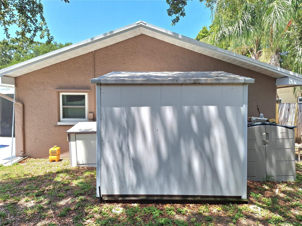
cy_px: 113
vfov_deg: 58.9
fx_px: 201
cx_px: 151
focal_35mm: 23
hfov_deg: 73.9
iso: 40
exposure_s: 1/1667
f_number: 1.8
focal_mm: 5.54
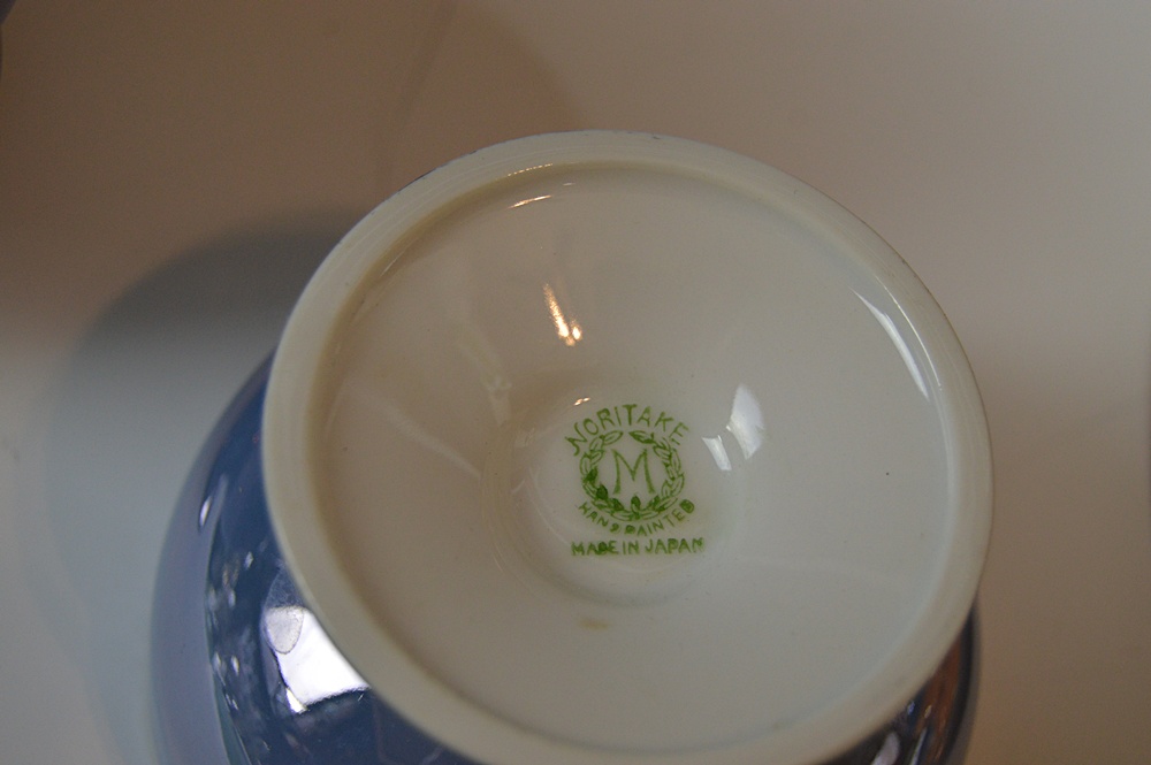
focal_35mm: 72
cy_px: 382
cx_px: 576
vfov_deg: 18.9
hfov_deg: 28.1
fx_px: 2300
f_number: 5.3
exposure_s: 1/60
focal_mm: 48
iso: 900
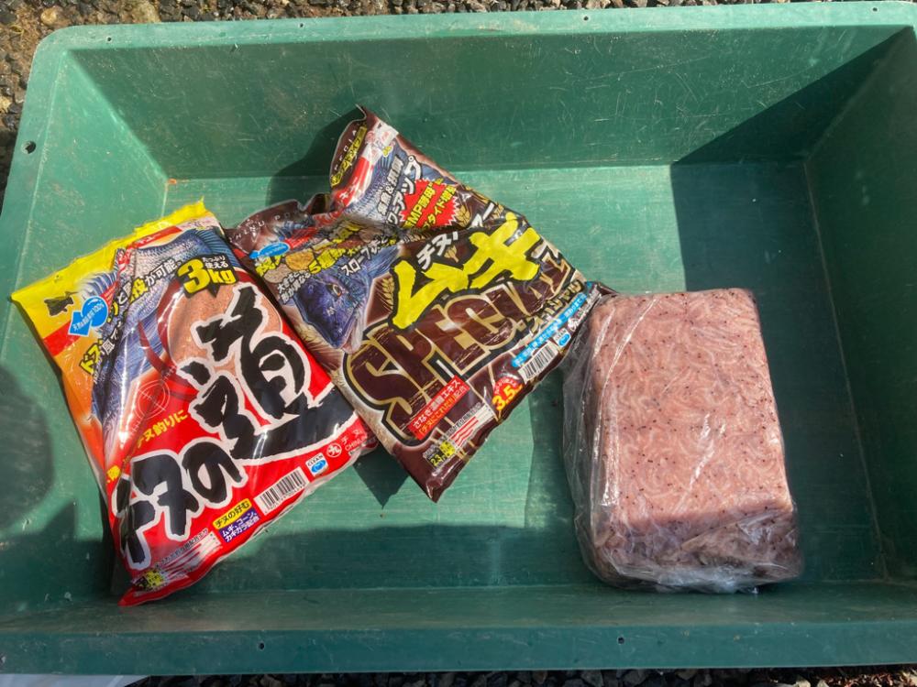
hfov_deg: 63.4
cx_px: 458
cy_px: 344
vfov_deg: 49.7
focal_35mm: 28
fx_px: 742
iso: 20
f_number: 1.8
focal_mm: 3.99
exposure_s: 1/2000
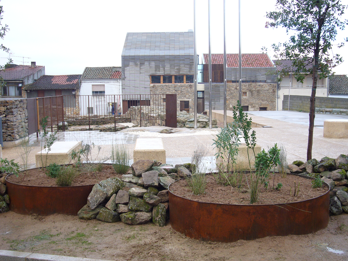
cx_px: 176
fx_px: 432
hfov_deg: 43.9
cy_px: 133
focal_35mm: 43
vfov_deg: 33.6
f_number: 3.3
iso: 80
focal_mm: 6.9
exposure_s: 1/100
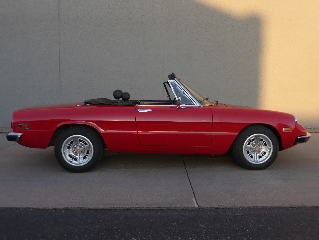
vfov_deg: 41.8
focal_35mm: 34
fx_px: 313
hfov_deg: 54.0
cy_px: 120
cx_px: 160
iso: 100
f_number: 3.7
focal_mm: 6.1
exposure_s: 1/125
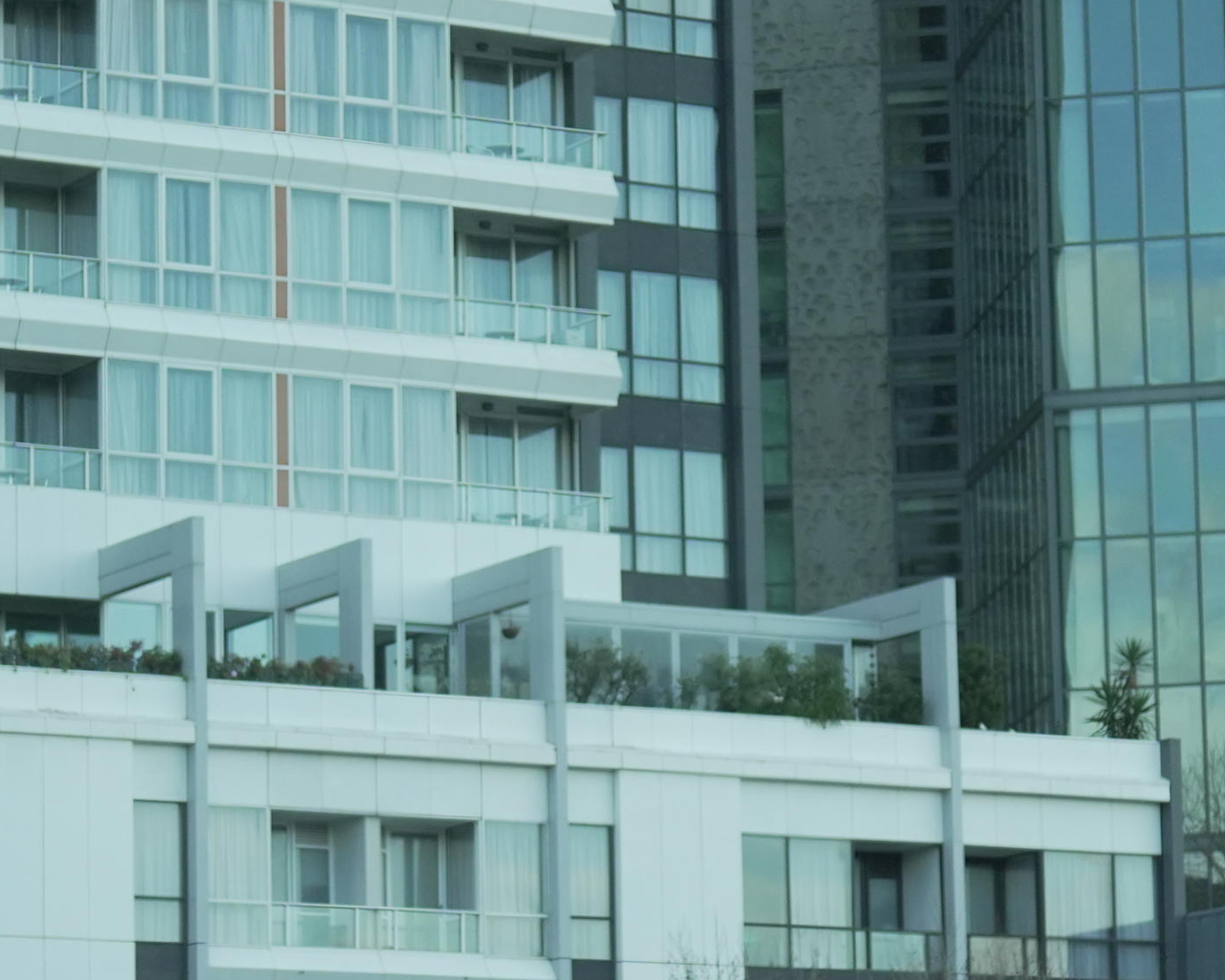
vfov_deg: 9.2
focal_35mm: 167
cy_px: 653
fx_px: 6055
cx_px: 670
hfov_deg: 11.6
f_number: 1.4
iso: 1000
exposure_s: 1/4000
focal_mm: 50
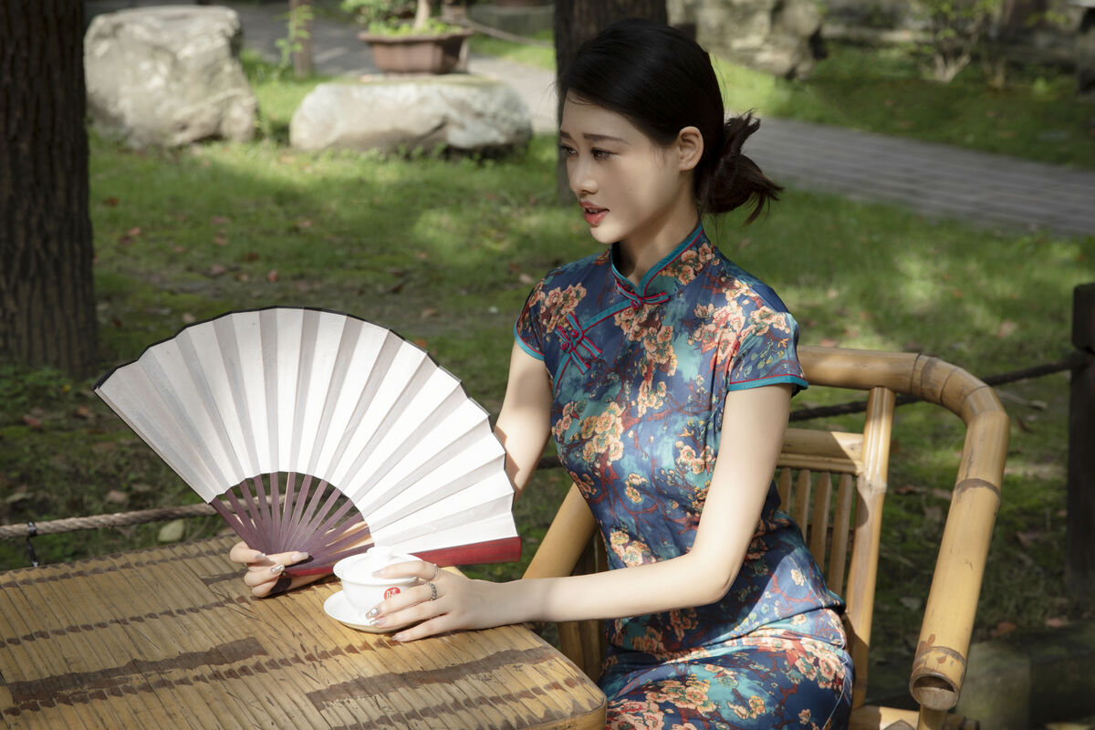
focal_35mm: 60
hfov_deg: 33.4
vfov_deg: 22.6
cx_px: 548
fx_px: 1825
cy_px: 365
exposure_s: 1/200
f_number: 5.6
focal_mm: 61
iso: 160
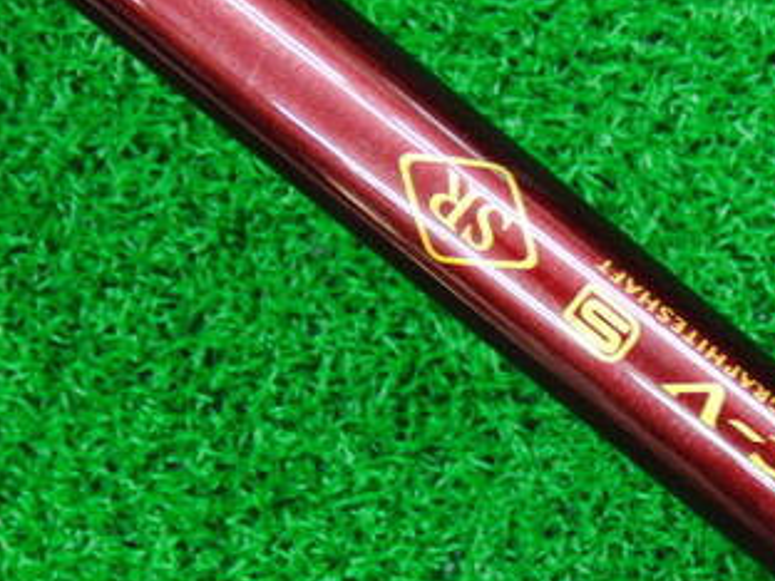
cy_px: 432
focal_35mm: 76
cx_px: 733
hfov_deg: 24.7
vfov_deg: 19.3
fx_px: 1702
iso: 400
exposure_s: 1/25
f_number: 3.6
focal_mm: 6.42
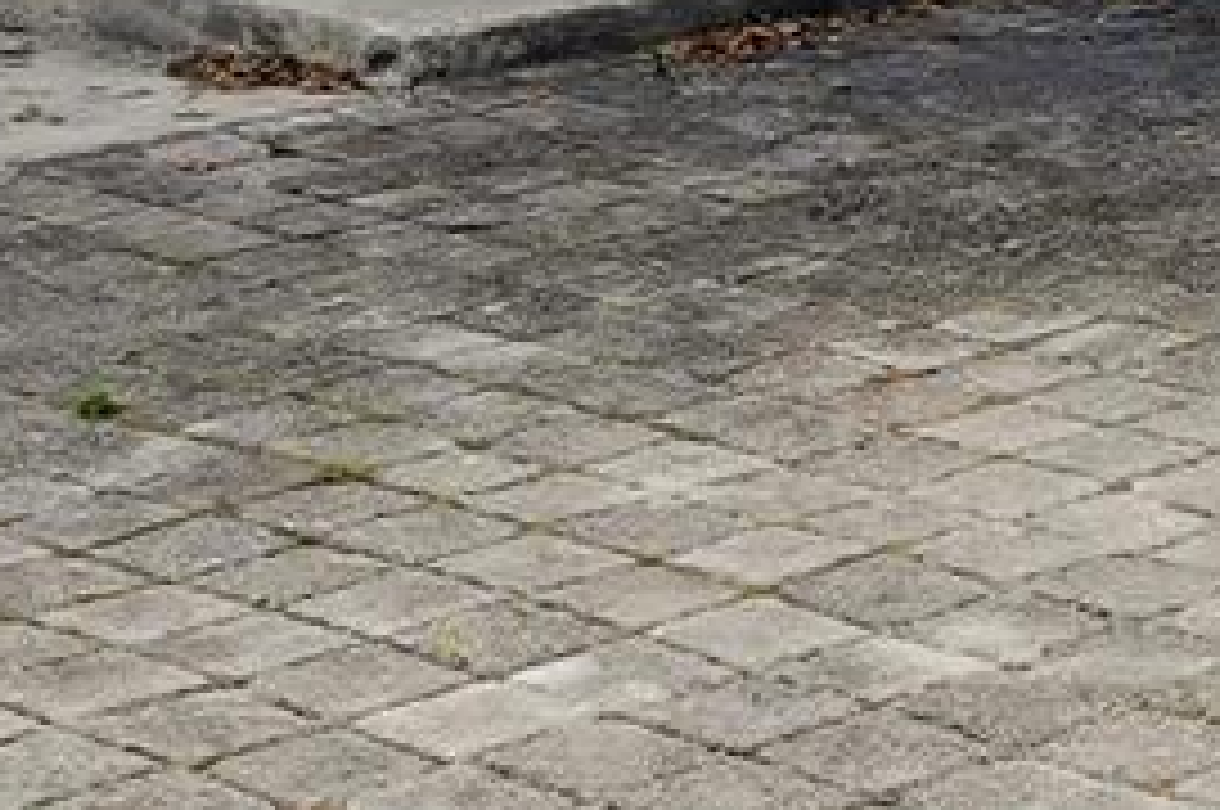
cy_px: -520
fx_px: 4096
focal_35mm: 121
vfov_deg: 10.8
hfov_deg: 16.3
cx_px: 1463
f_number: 9
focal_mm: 16
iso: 800
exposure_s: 1/2500
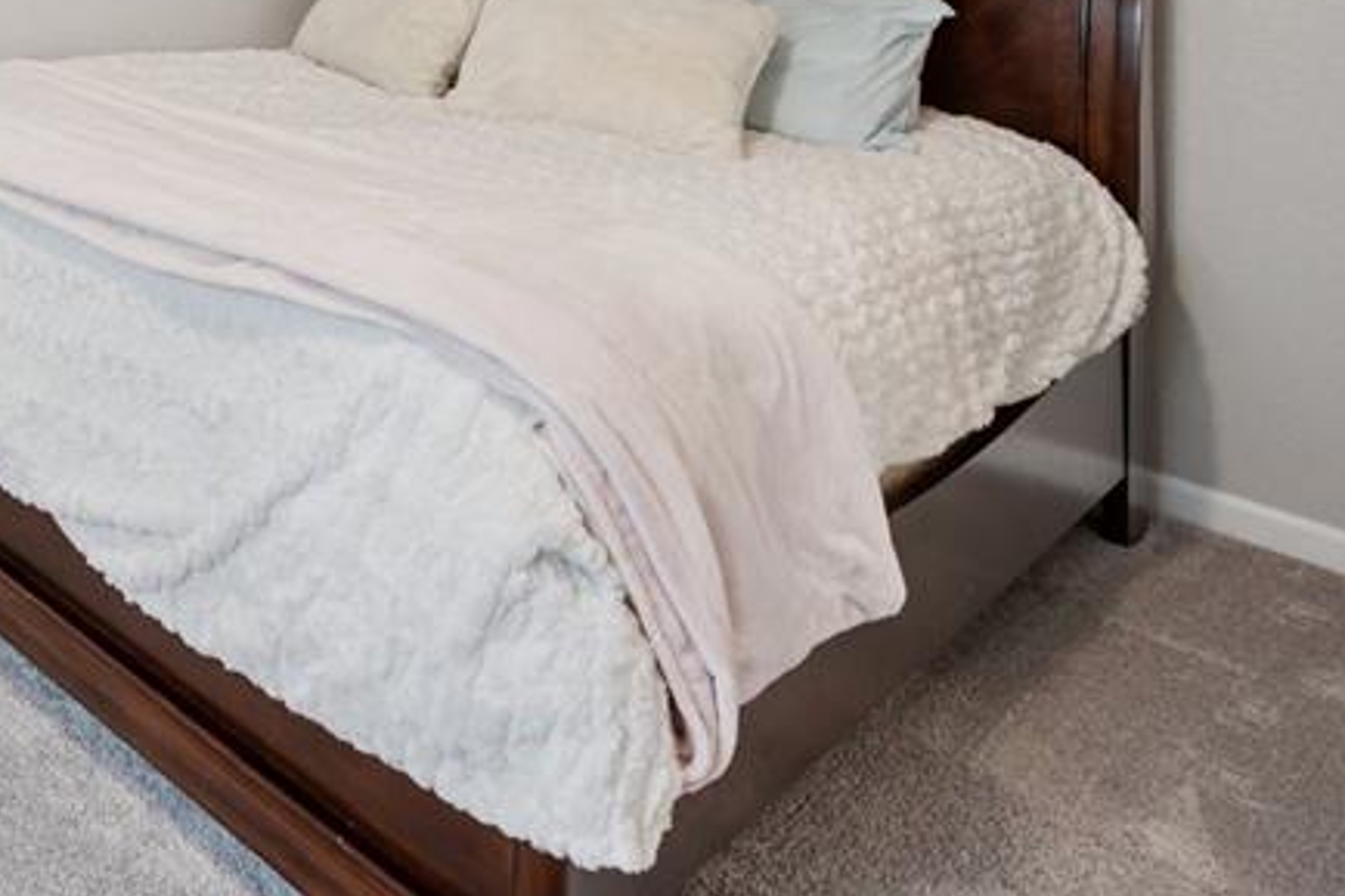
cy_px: -127
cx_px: -37
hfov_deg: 46.6
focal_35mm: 33
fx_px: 1232
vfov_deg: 33.8
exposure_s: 1.3
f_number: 11
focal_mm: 14
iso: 100
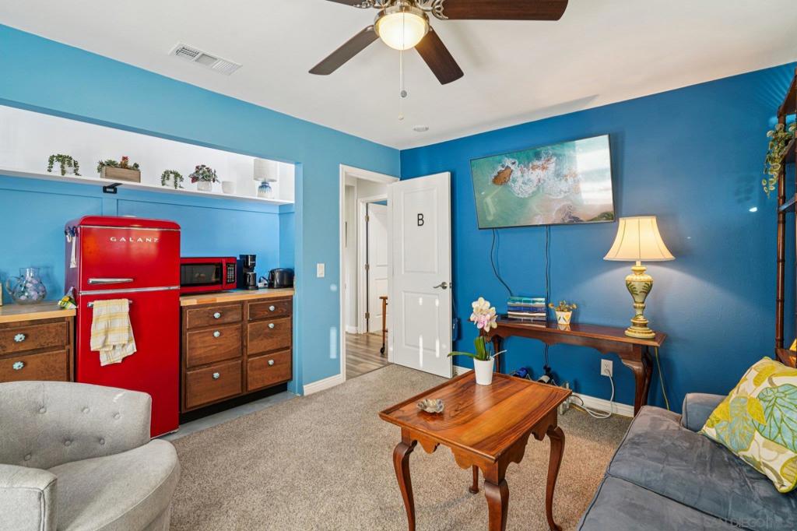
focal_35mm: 16
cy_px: 266
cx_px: 398
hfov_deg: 96.8
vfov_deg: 73.7
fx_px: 354
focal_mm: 16
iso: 400
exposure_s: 1/10
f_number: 8
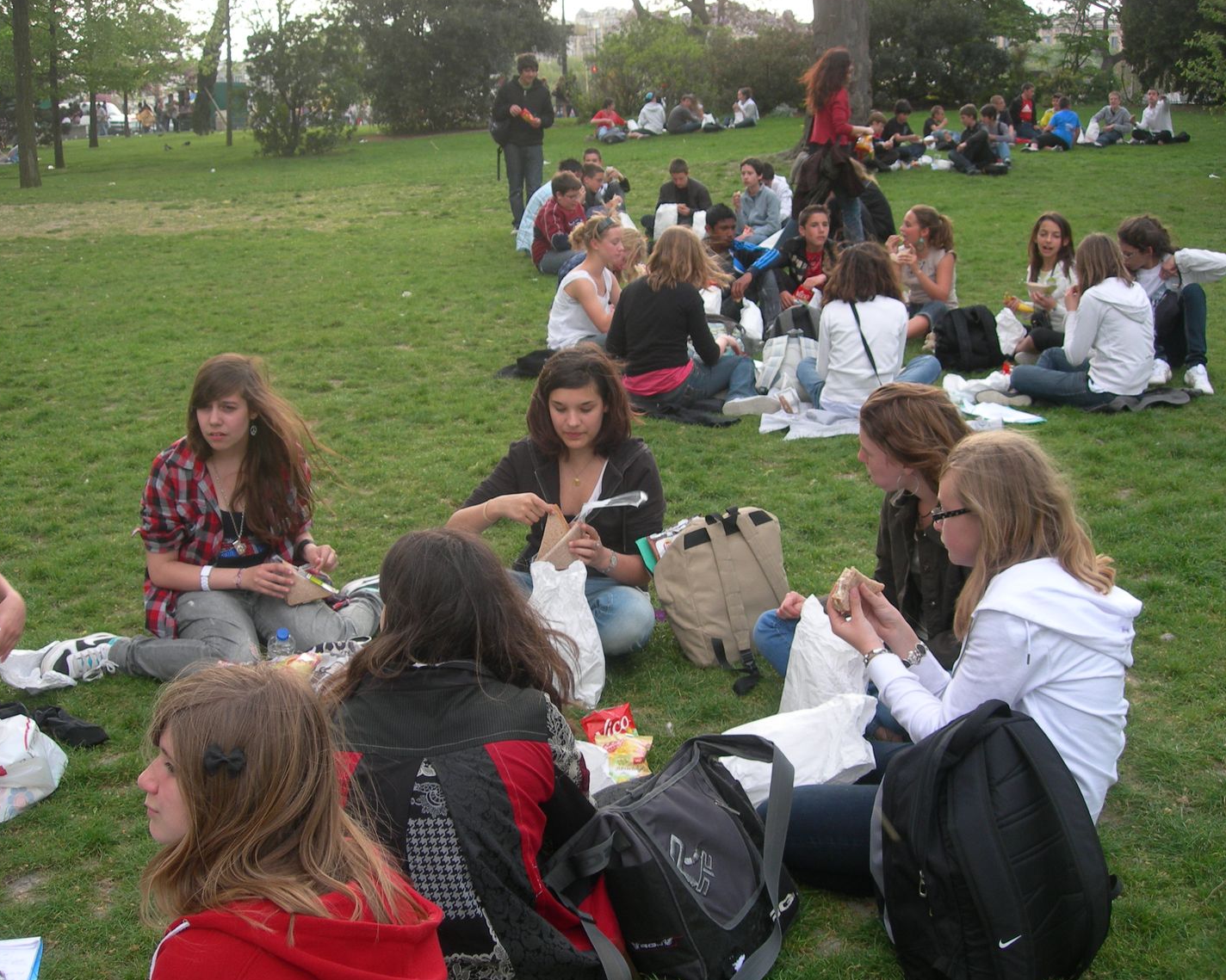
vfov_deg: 37.3
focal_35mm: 40
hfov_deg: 45.8
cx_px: 607
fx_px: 1451
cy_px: 490
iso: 50
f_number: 2.8
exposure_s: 1/130
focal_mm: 7.8
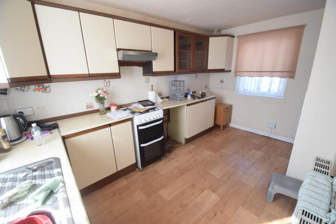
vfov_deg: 77.4
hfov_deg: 100.4
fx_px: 140
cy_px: 112
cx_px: 168
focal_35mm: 15
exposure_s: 1/100
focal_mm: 10
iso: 400
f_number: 5
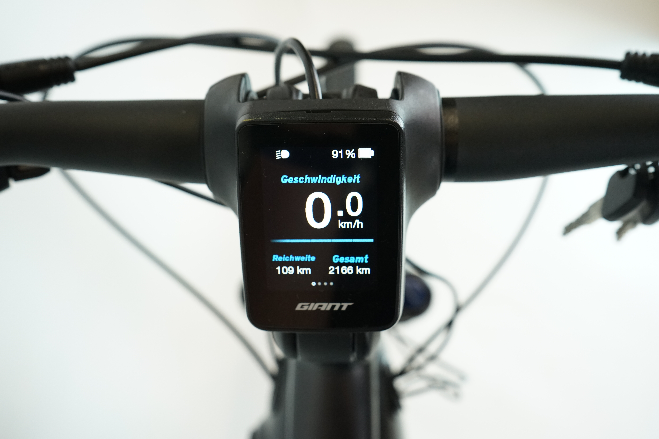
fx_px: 659
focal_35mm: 36
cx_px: 330
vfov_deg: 36.9
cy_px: 220
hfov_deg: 53.1
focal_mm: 36
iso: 2000
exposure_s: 1/200
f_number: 5.6
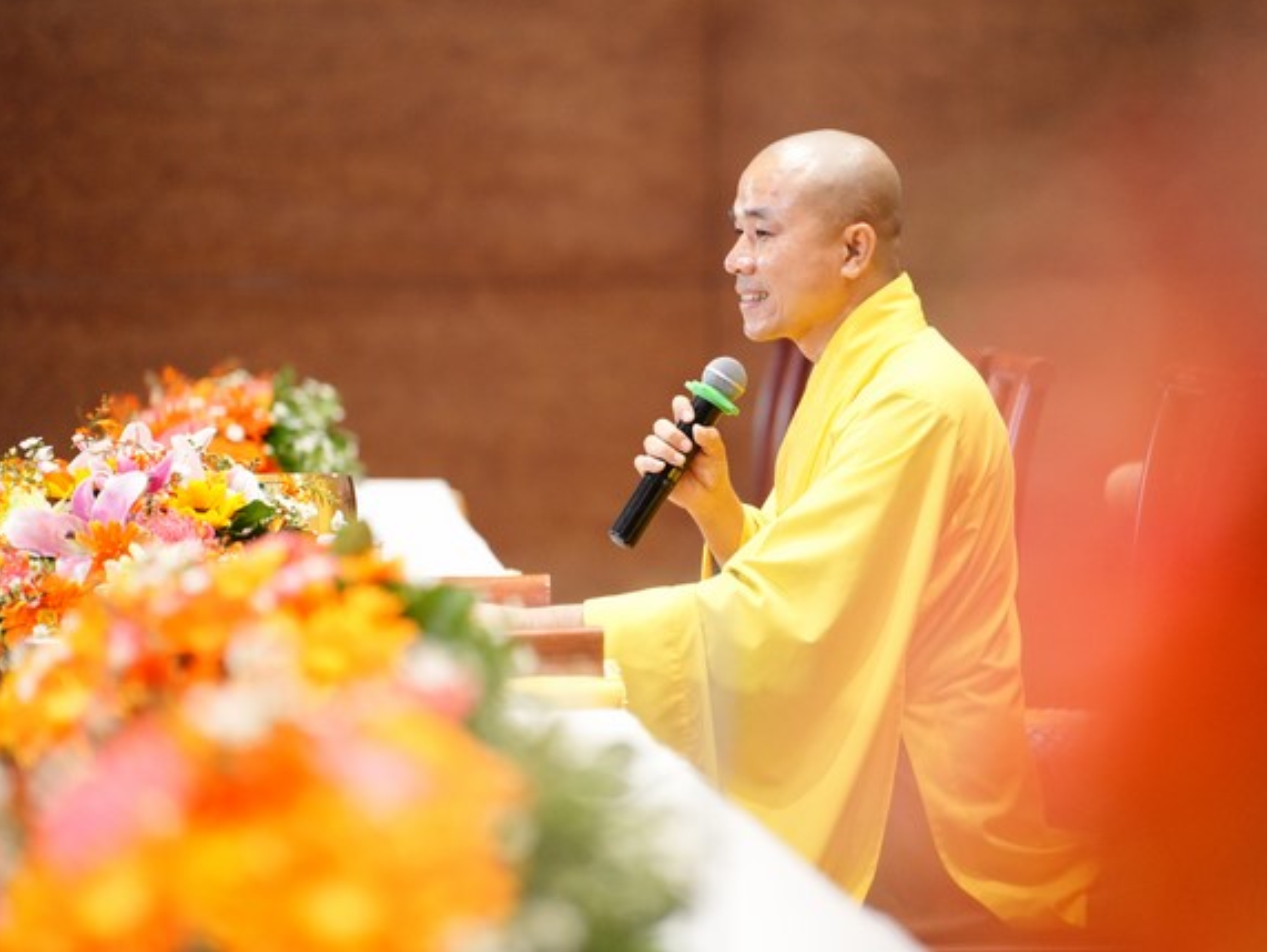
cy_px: 474
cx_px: 710
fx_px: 6006
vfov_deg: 9.1
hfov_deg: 12.0
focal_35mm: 164
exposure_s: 1/400
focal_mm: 150
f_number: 2.8
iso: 8000
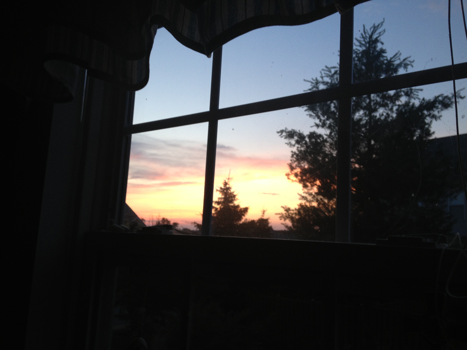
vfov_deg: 40.7
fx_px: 472
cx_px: 234
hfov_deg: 52.6
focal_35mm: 35
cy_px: 175
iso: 64
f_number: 2.4
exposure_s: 1/20
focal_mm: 4.28
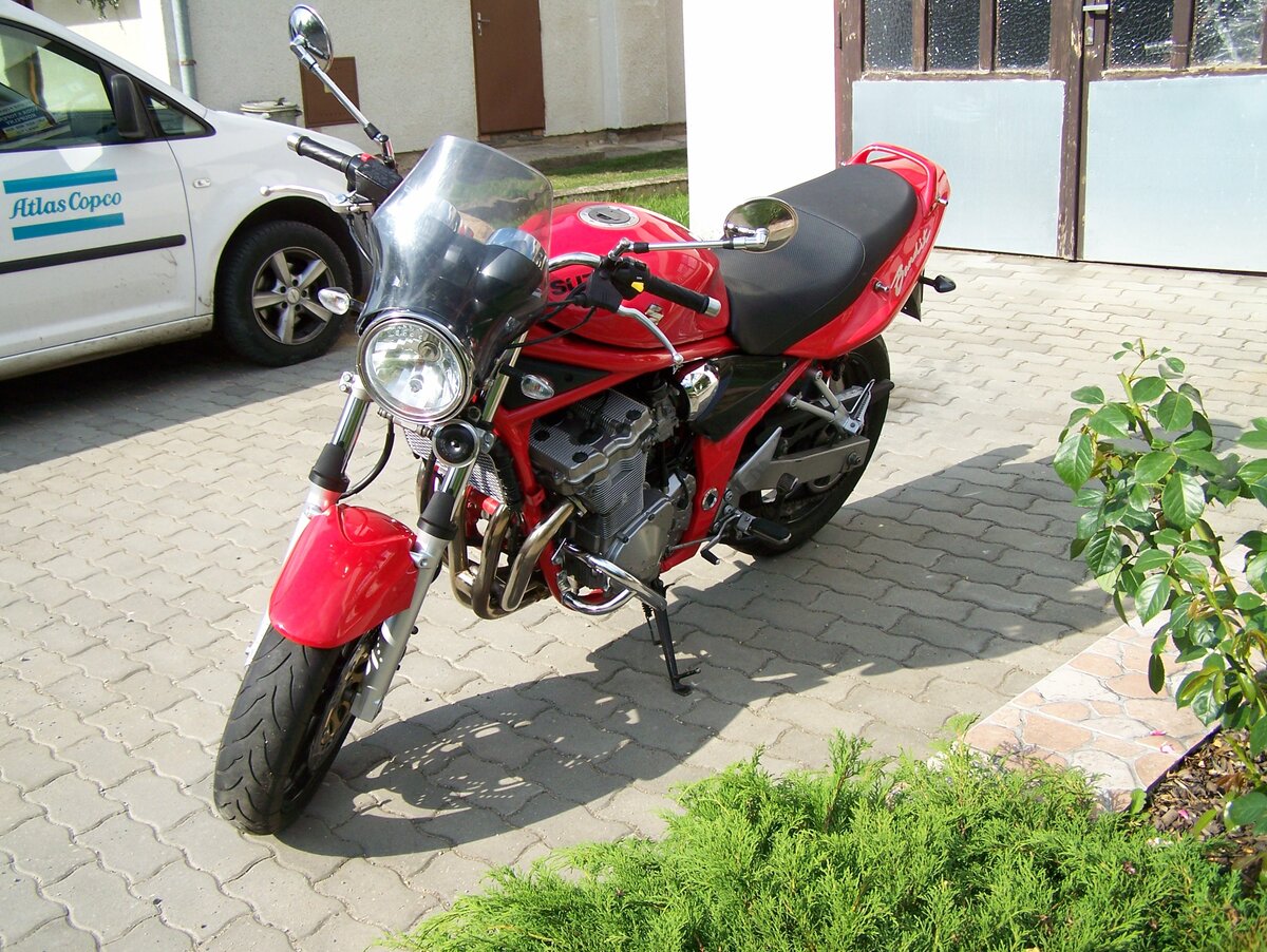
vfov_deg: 37.8
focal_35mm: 38
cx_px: 634
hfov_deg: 48.9
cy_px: 476
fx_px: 1392
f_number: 2.8
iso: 80
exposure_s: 1/800
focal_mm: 6.3
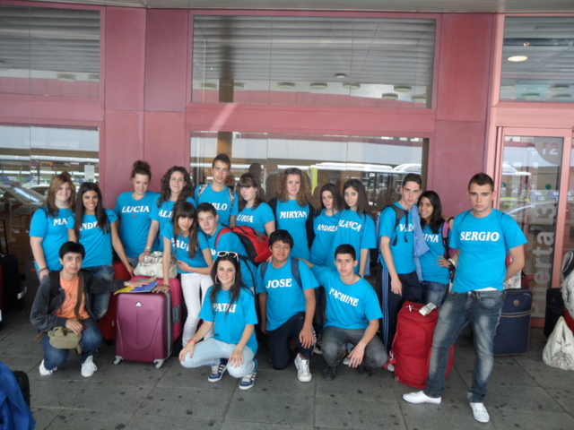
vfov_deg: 51.4
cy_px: 215
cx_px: 287
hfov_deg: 65.3
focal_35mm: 27
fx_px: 448
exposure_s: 1/45
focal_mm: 4.9
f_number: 3.5
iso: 240
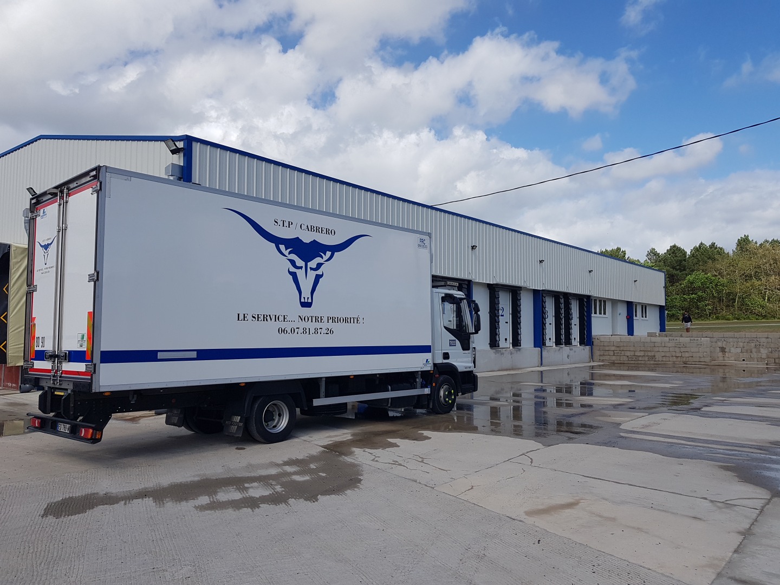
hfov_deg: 67.3
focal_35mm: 26
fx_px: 586
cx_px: 390
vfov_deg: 53.1
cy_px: 292
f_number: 1.7
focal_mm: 4.2
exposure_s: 1/2848
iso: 50
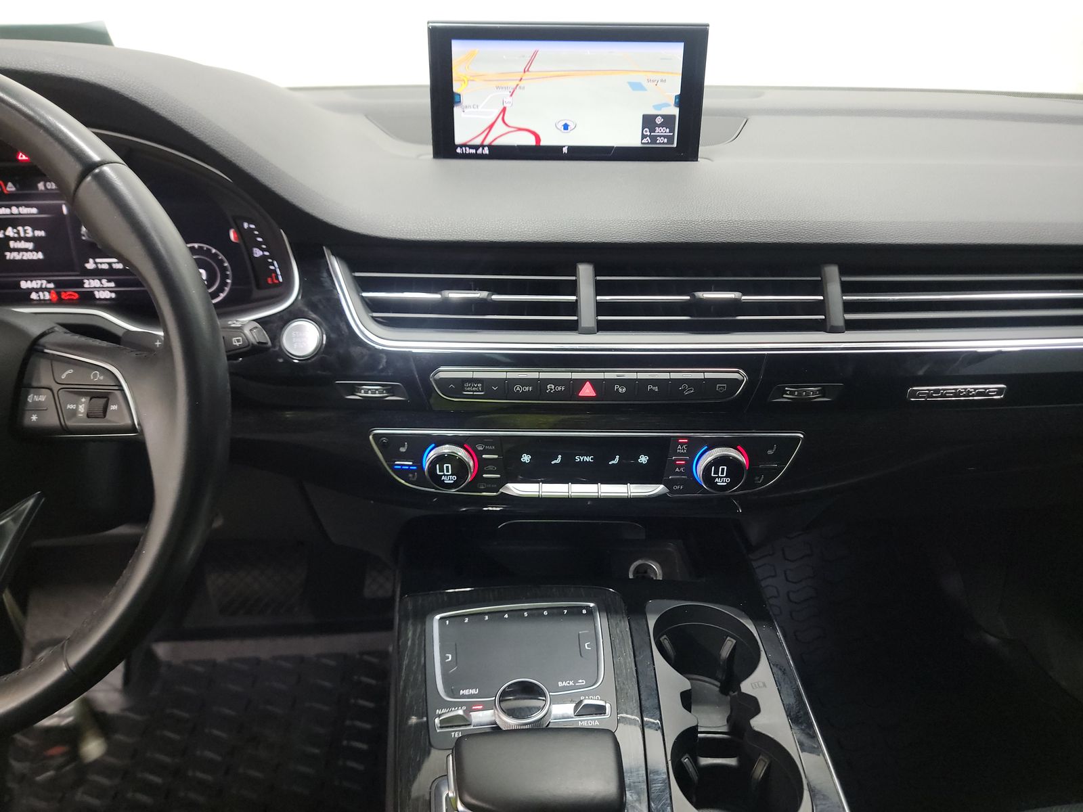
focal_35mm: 24
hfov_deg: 71.6
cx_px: 542
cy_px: 406
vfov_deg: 56.8
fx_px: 751
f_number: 1.8
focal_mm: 6.7
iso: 765
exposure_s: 1/19
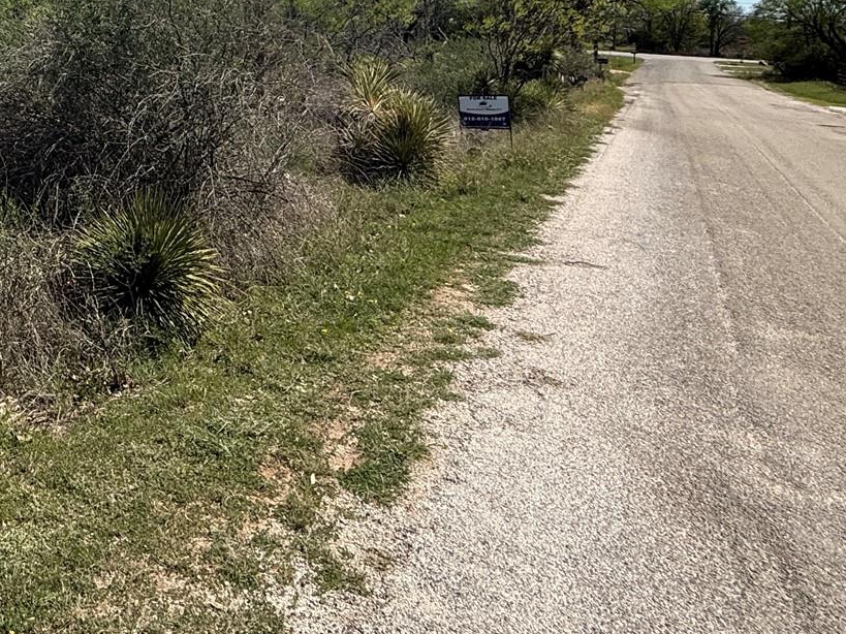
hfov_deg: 44.2
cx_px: -15
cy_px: 21
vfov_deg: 37.0
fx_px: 855
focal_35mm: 35
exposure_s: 1/1656
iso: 50
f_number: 2.2
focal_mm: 2.22
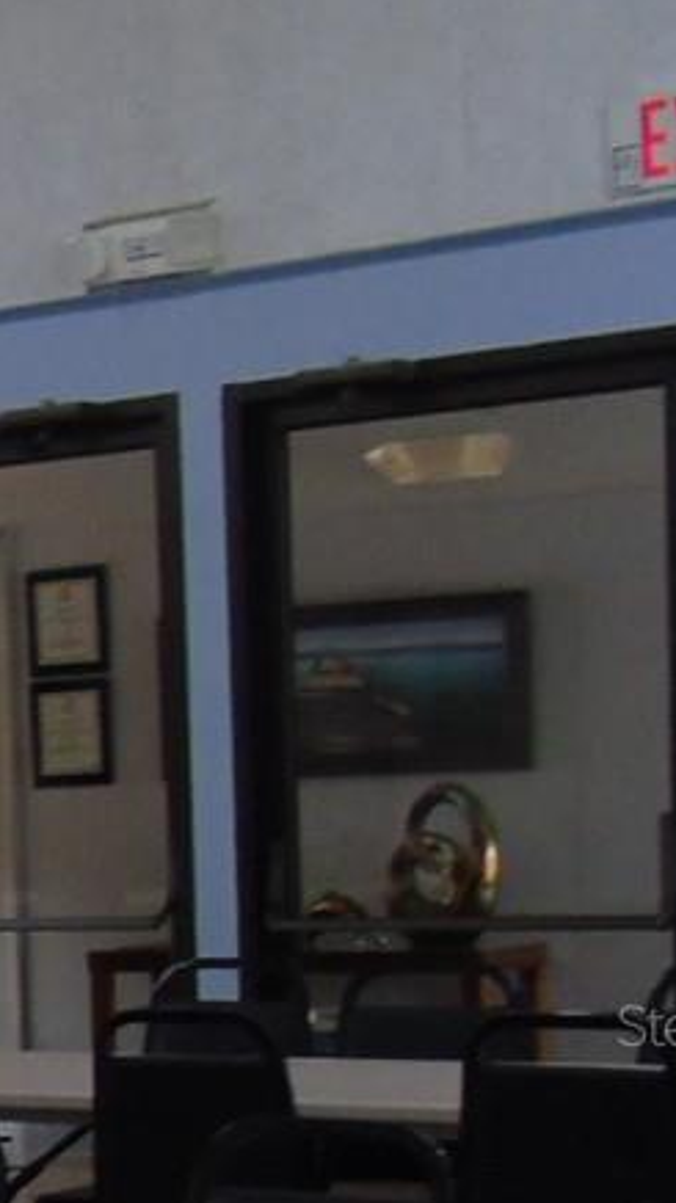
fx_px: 3189
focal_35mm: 100
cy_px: 1024
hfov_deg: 9.5
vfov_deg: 21.0
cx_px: -1330
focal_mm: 4.4
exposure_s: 1/30
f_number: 3.4
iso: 200
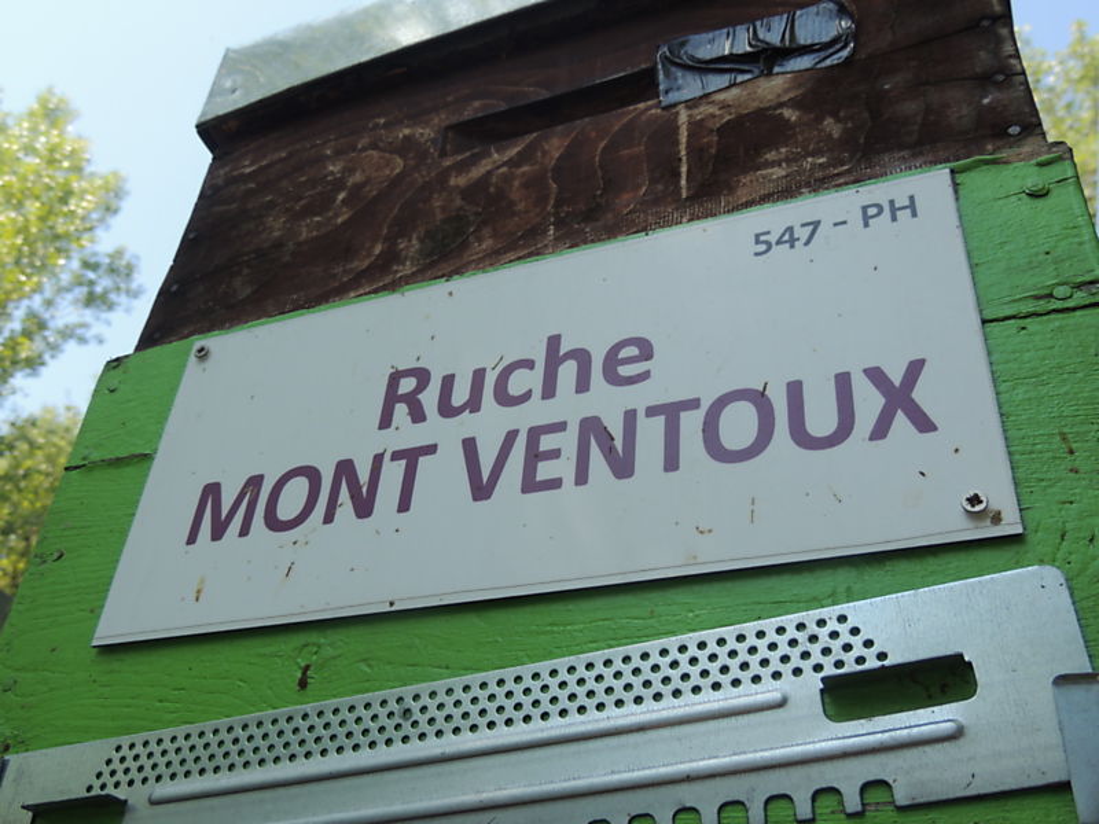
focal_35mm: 35
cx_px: 550
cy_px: 412
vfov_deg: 40.7
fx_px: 1111
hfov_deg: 52.6
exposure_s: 1/400
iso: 100
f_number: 3.3
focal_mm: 6.2
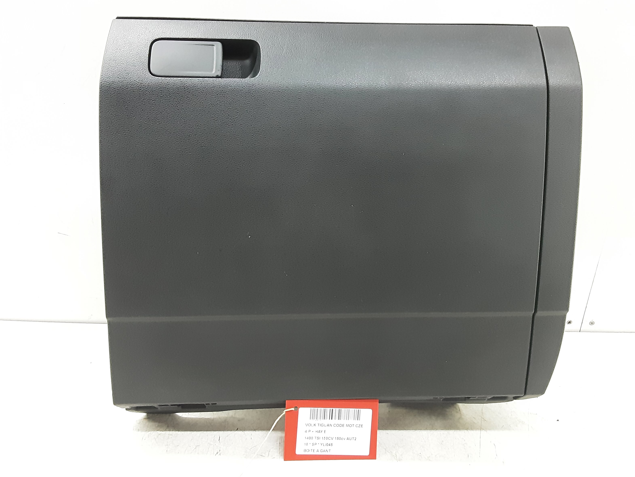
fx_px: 514
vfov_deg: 49.8
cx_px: 326
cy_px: 238
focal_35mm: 28
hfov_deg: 63.4
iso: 250
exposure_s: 1/25
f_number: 1.9
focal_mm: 2.91
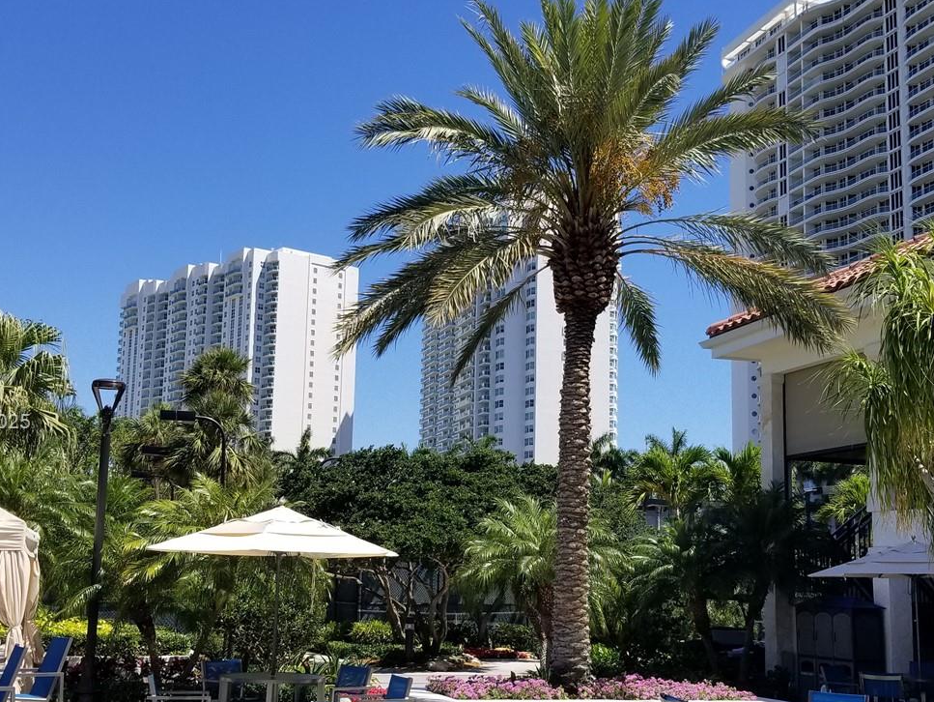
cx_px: 495
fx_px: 1161
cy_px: 424
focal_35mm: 43
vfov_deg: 33.5
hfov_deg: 43.8
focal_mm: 4.25
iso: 50
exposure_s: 1/2880
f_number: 1.7
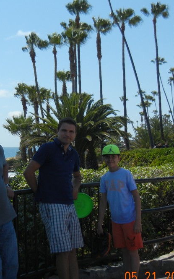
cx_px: 42
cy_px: 149
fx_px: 372
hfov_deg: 26.0
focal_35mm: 49
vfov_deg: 41.0
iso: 160
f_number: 7
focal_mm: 5.4
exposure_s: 1/507
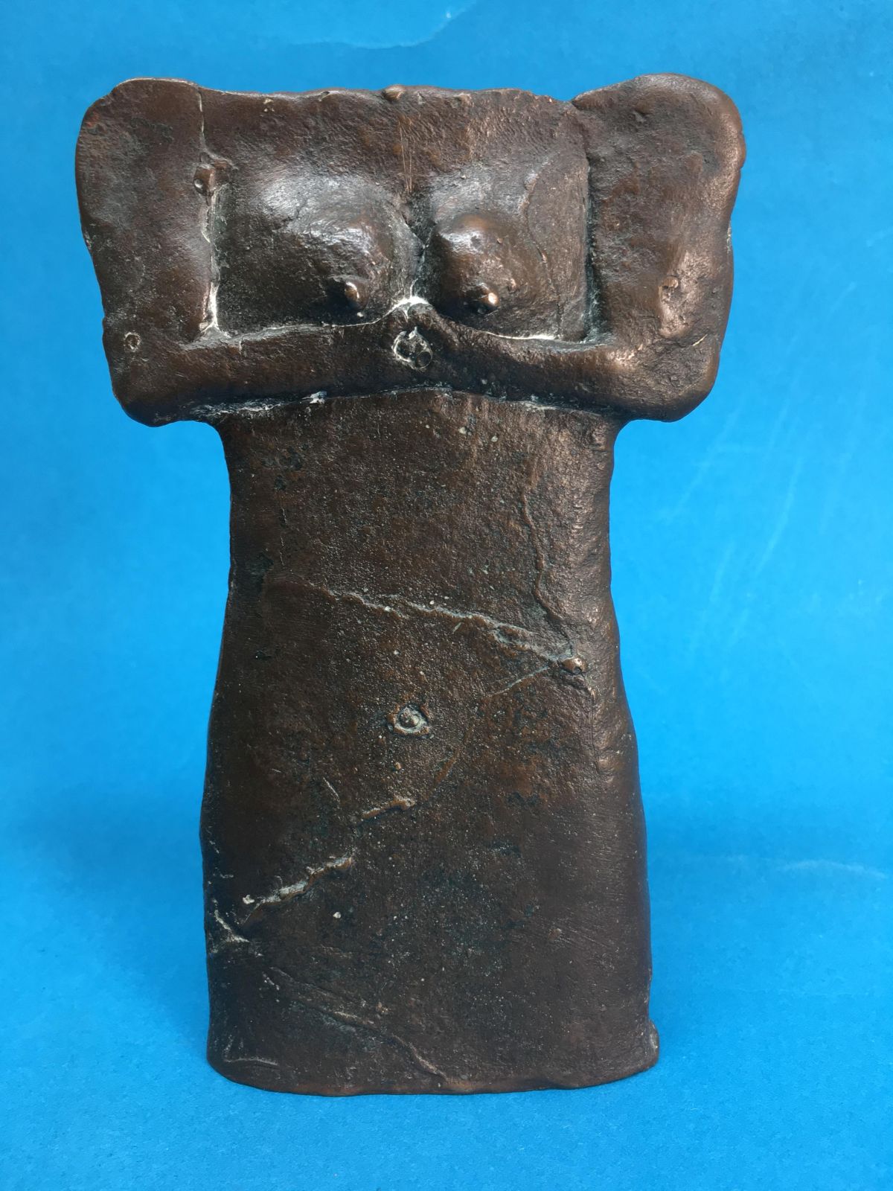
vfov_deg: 61.7
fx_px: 997
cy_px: 596
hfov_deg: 48.2
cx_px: 446
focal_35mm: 29
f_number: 2.2
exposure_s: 1/33
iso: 40
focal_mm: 4.15
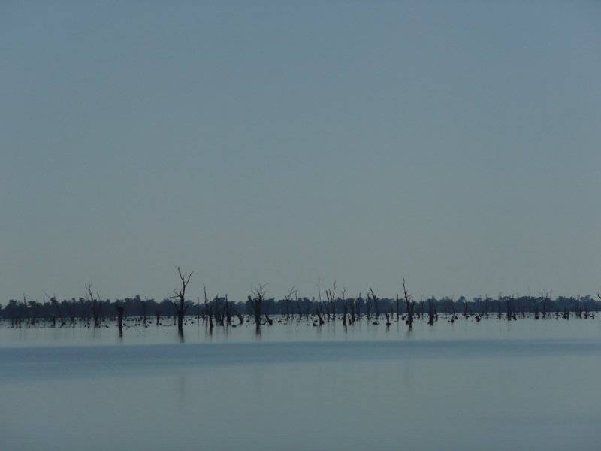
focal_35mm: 212
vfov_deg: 7.0
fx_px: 3681
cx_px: 300
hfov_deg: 9.3
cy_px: 226
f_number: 11
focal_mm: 34.8
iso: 100
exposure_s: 1/640
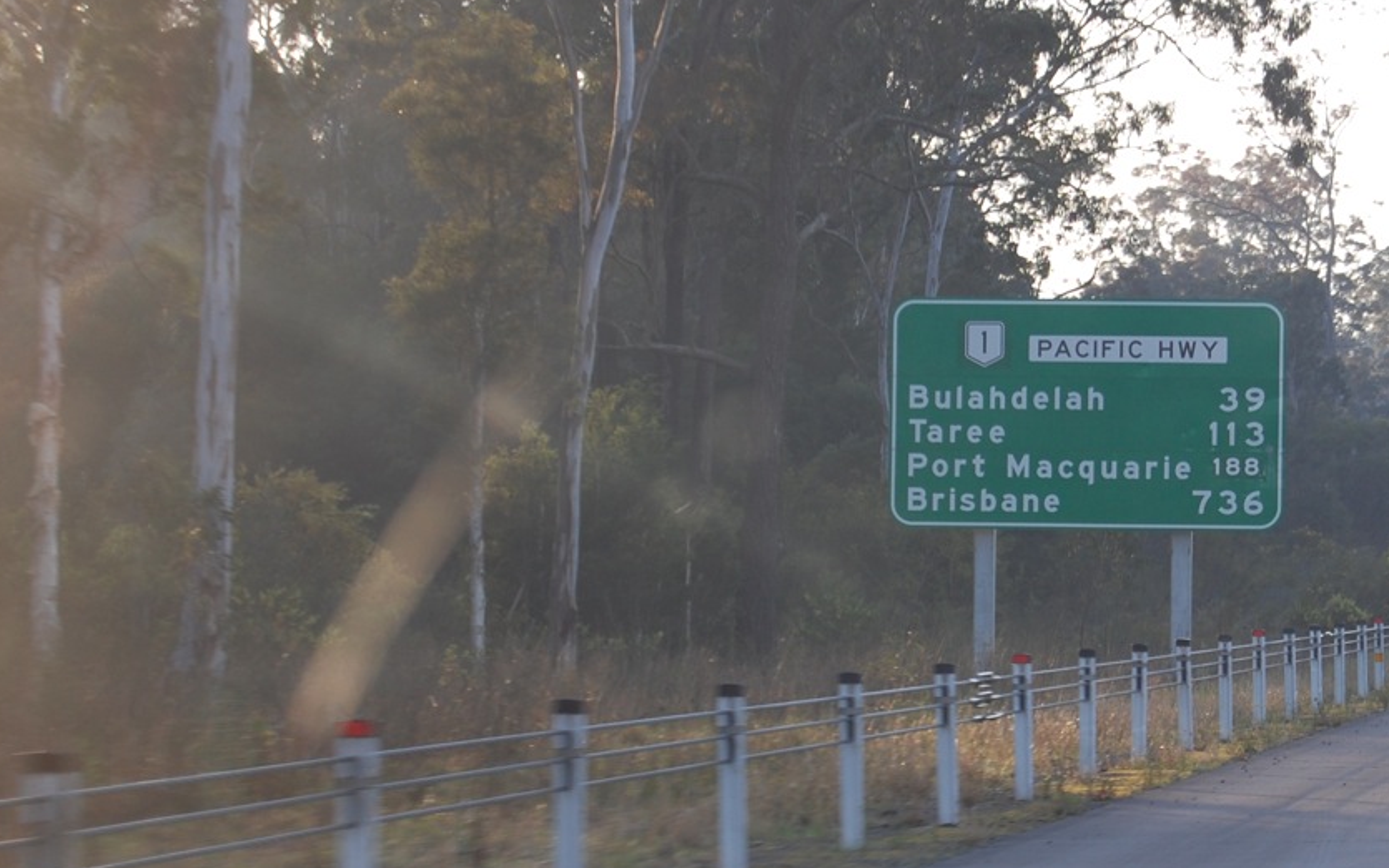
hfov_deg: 16.1
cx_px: 1026
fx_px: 4875
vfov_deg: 10.2
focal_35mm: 129
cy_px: 427
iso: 220
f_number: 5.6
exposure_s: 1/125
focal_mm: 55
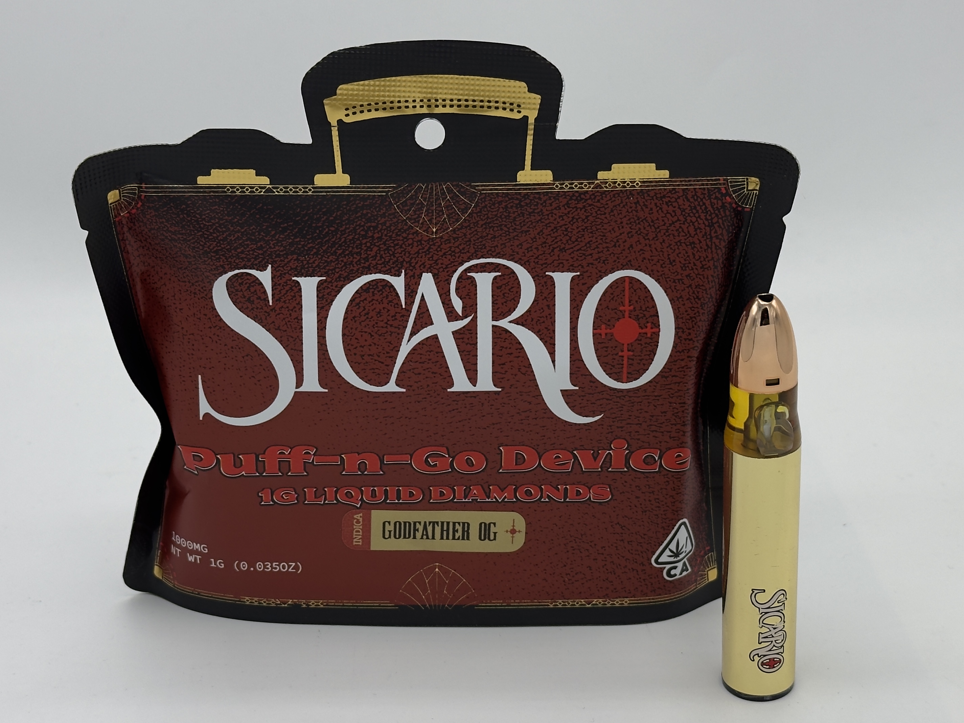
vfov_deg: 30.3
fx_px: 1337
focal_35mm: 48
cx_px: 482
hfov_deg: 39.7
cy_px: 362
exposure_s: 1/2415
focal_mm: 6.76
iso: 64
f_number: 1.78
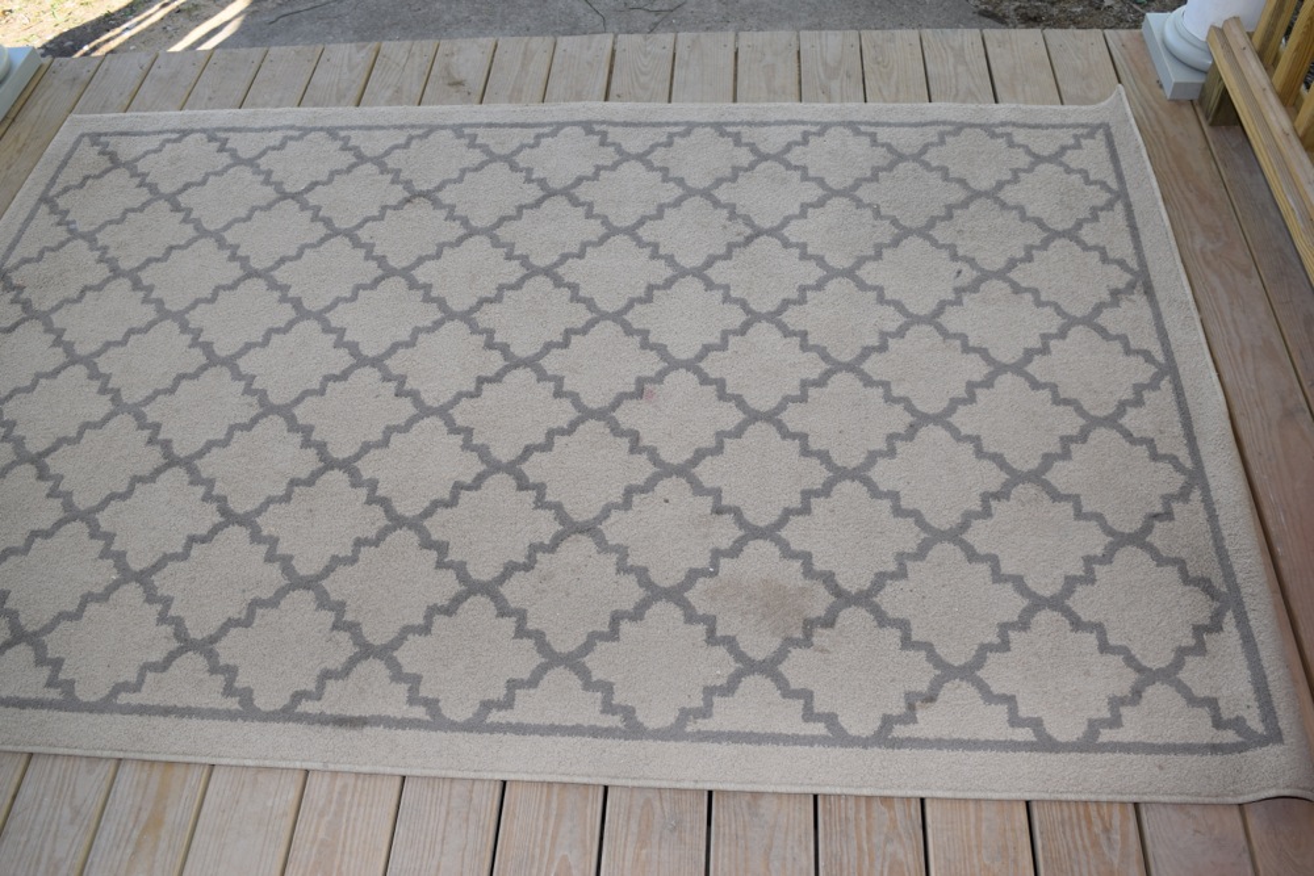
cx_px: 657
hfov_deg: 61.9
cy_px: 438
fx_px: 1095
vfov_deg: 43.6
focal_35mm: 30
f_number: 5.6
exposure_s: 1/125
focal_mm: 20
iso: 140
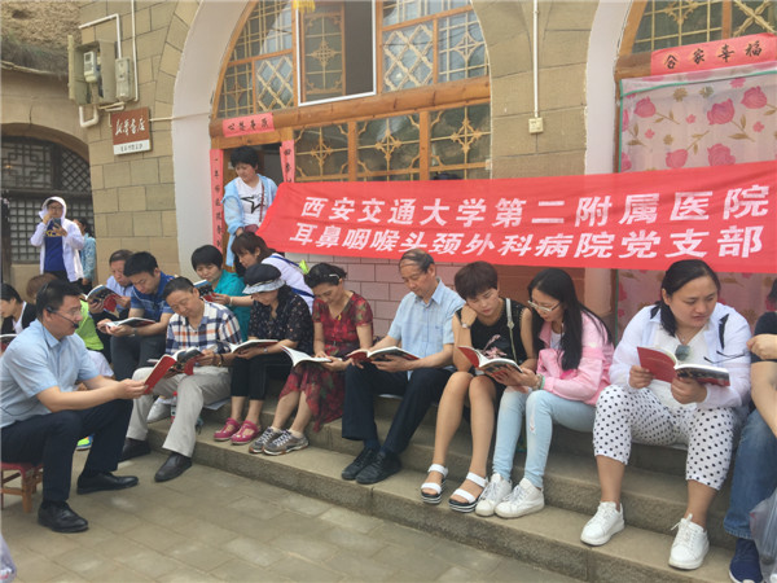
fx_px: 651
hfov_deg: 61.7
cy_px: 292
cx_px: 388
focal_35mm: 29
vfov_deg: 48.2
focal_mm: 4.15
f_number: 2.2
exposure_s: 1/573
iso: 32
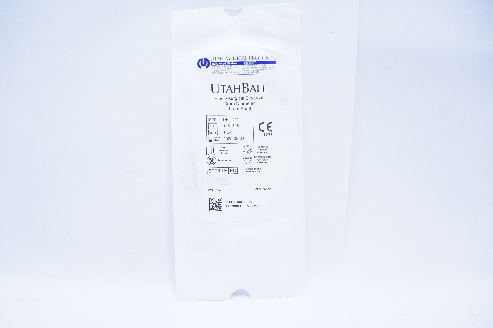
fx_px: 369
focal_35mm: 27
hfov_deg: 67.4
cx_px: 246
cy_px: 164
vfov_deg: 47.8
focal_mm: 18
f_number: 4.5
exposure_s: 1/160
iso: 1600
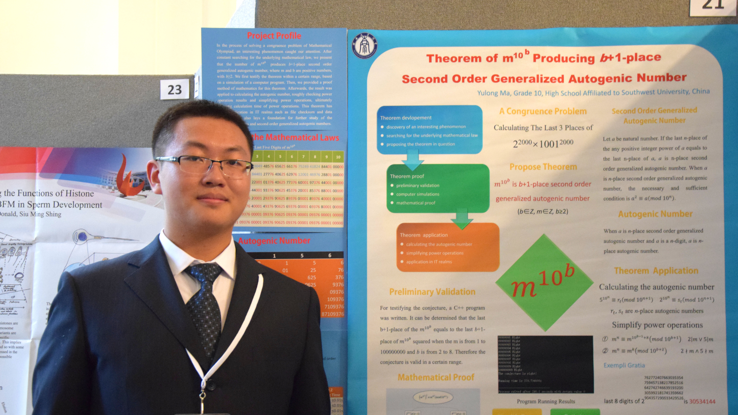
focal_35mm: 50
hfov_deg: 41.3
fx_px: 978
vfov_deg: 23.9
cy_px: 247
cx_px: 386
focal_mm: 30
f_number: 4.2
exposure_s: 1/60
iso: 3200
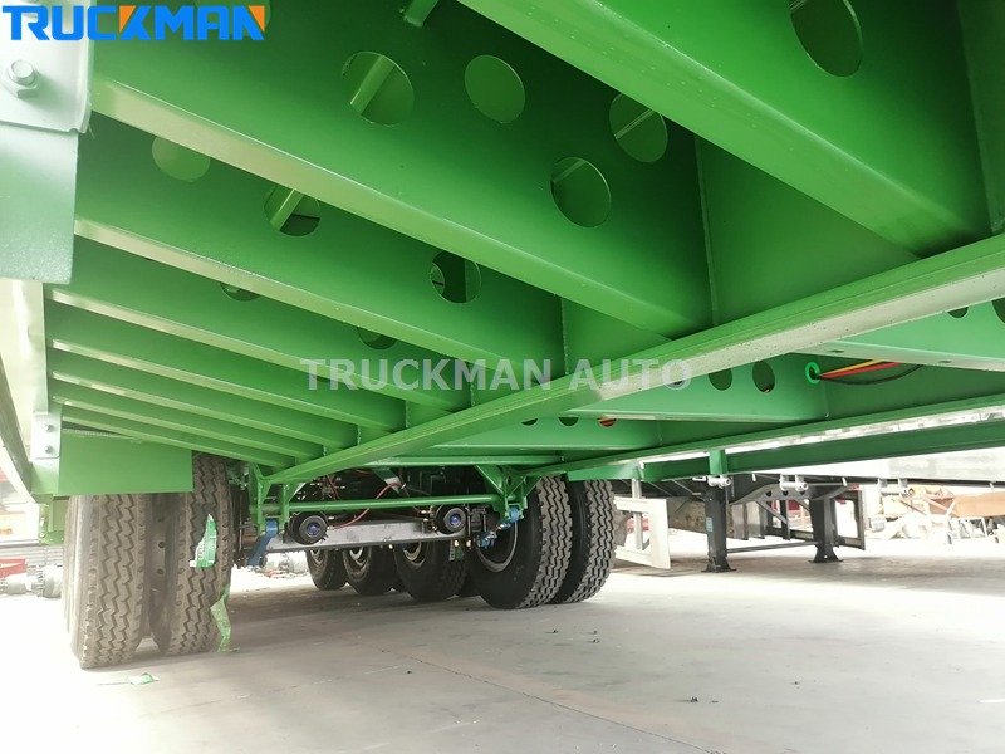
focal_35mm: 27
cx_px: 502
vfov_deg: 51.4
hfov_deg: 65.3
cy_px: 377
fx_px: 784
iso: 250
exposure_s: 1/60
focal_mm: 5.3
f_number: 1.8
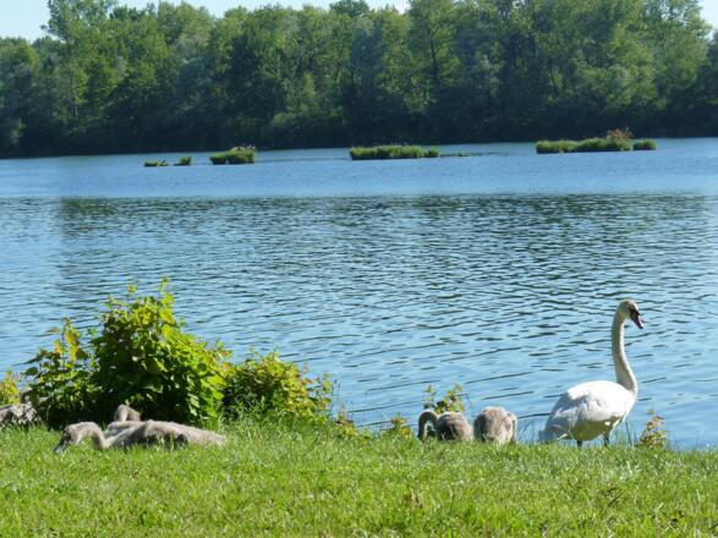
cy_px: 269
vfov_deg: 11.9
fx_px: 2592
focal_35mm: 125
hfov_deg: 15.8
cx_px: 359
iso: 125
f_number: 5.6
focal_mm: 22.3
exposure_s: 1/250
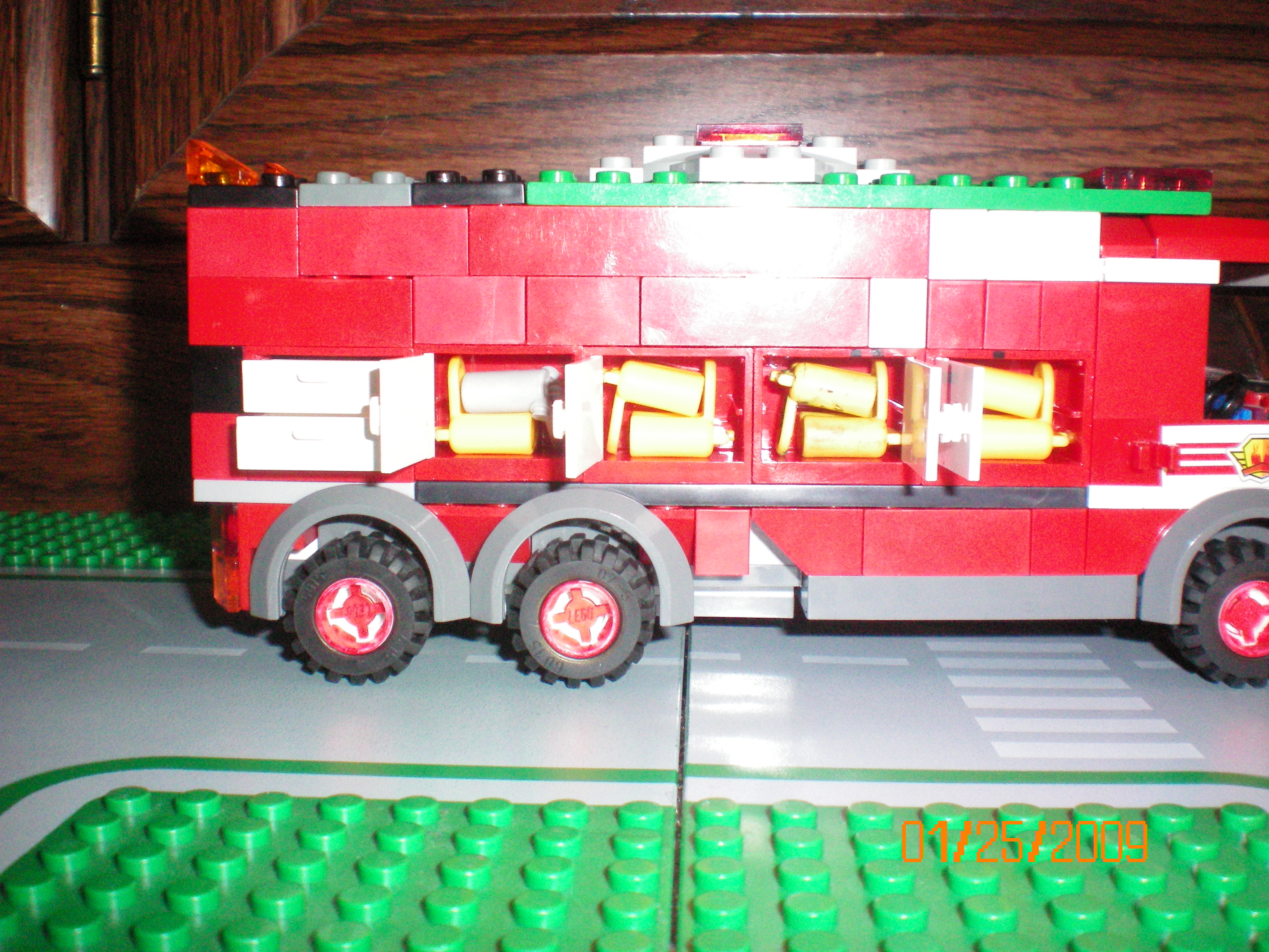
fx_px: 1393
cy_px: 476
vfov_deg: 37.7
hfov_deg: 49.0
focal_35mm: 38
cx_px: 634
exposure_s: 1/60
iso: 400
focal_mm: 6.3
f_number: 4.6
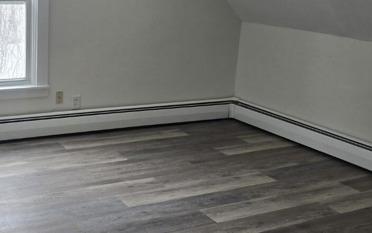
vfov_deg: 25.7
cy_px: 77
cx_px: 88
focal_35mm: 50
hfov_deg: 39.1
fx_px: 507
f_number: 1.7
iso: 64
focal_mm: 6.3
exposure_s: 1/180
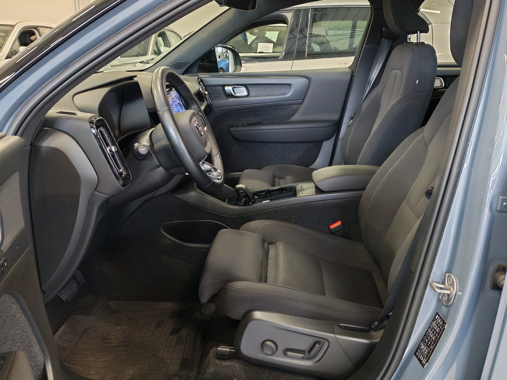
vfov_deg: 41.8
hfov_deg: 54.0
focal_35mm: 34
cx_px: 254
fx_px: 498
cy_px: 190
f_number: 1.9
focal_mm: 6.12
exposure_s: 1/100
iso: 1000
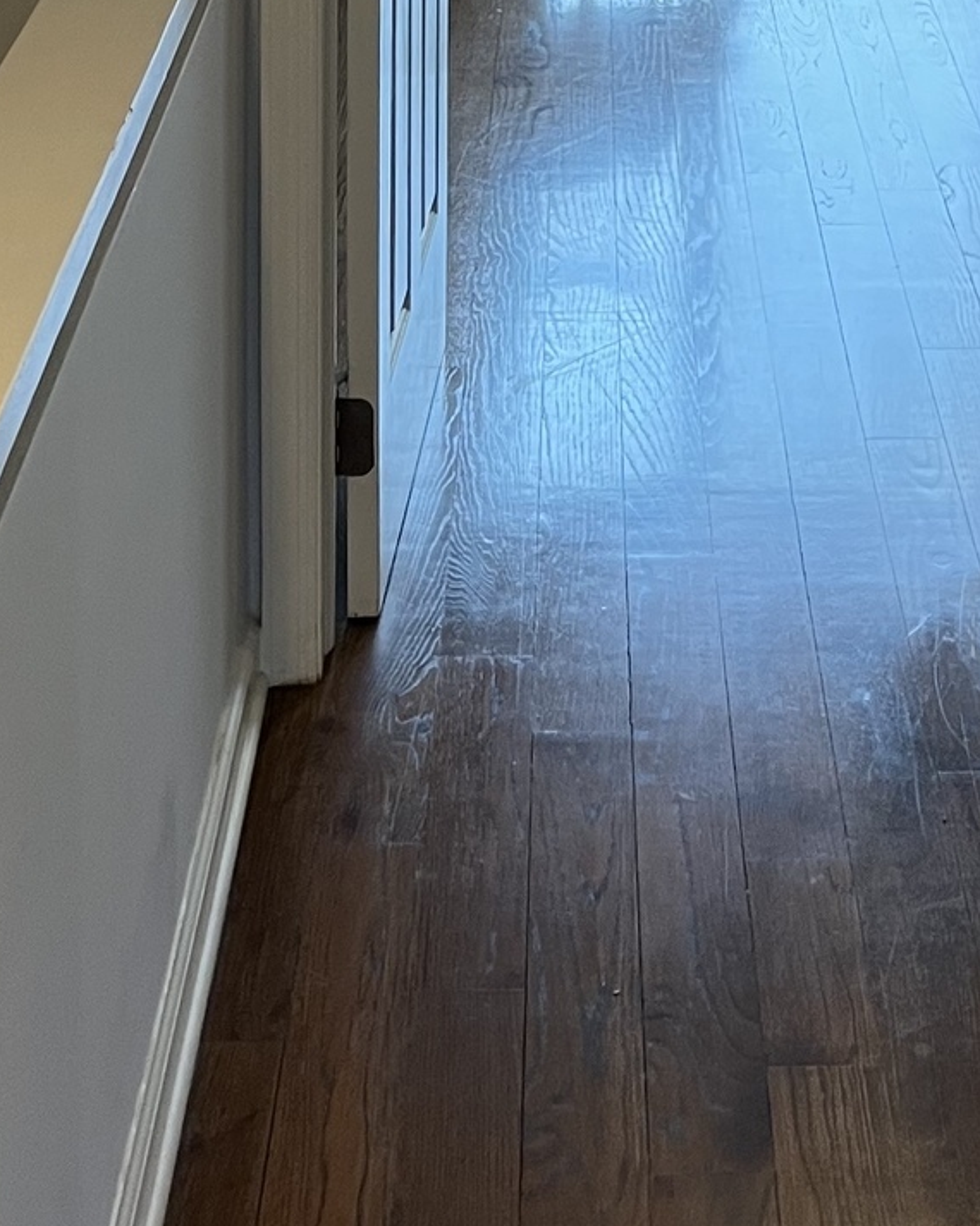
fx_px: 2974
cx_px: 806
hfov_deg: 18.5
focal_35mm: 82
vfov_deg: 21.4
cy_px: -299
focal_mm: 5.1
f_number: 1.6
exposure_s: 1/60
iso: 100
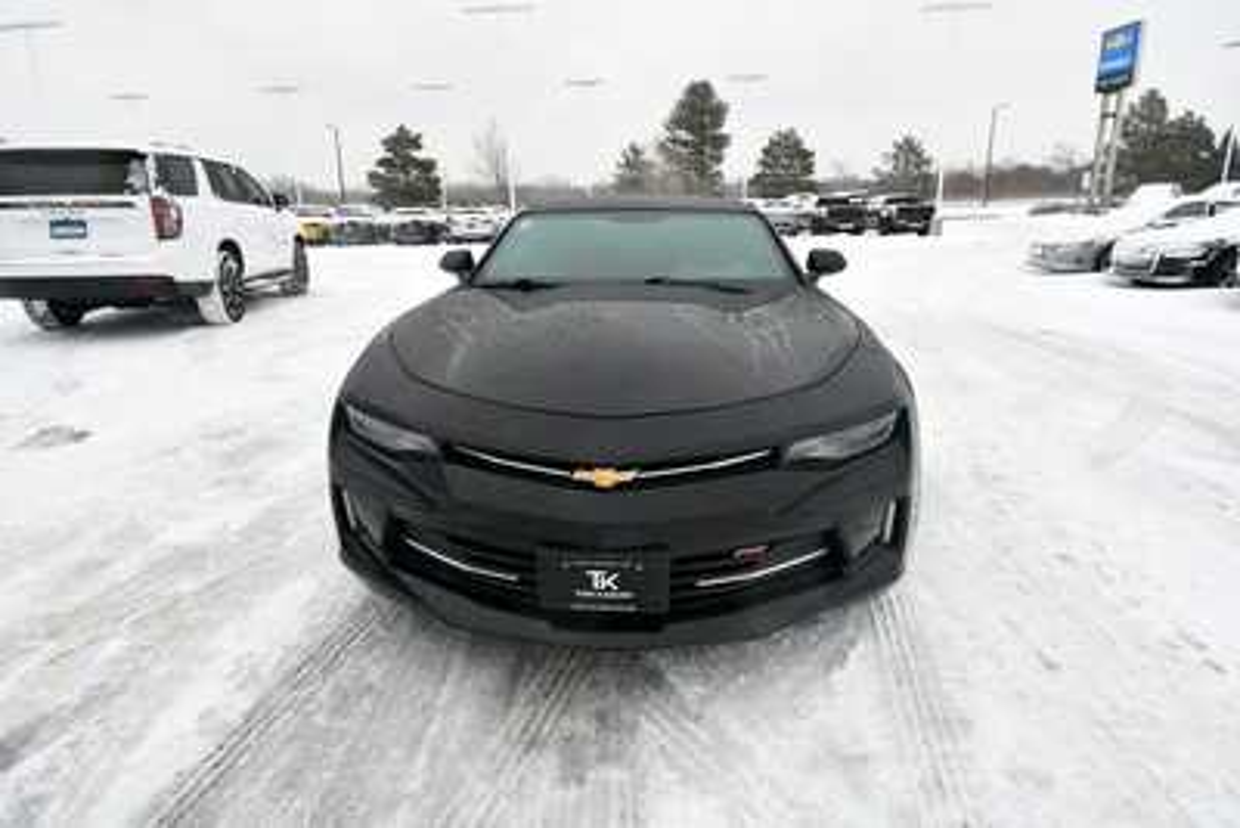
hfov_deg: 86.9
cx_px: 620
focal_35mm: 19
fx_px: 655
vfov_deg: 64.6
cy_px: 414
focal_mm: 13
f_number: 6.3
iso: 200
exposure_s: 1/250
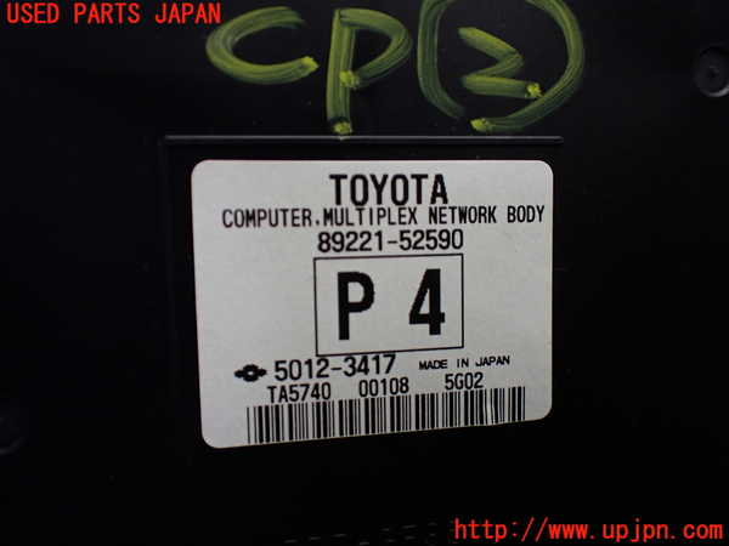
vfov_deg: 46.8
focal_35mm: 30
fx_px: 632
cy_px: 273
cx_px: 364
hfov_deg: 60.0
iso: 250
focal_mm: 5.4
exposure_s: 1/125
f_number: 2.3
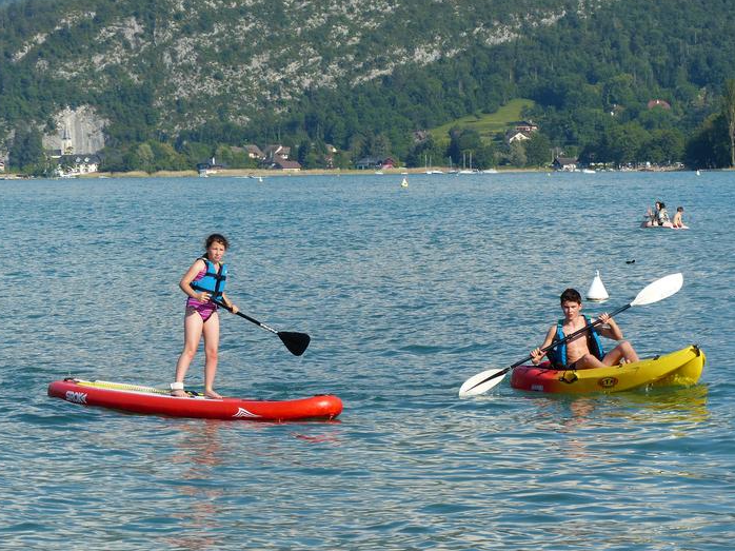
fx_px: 3651
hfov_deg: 11.5
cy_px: 311
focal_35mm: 172
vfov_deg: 8.6
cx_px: 375
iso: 100
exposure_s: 1/1000
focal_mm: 27
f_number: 4
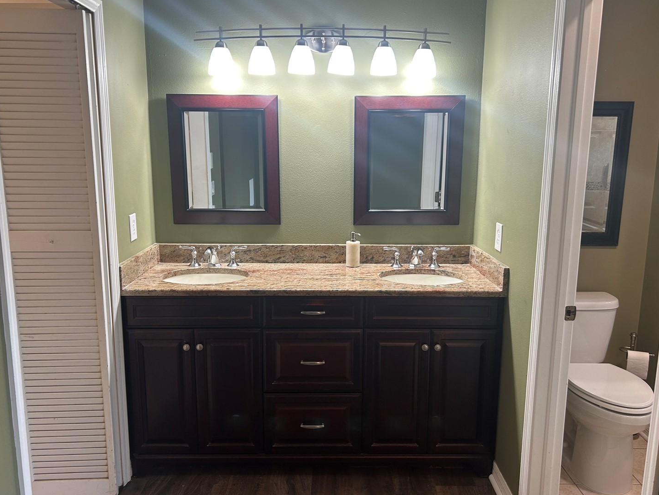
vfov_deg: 48.2
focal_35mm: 29
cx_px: 336
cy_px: 252
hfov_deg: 61.6
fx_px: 552
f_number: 1.5
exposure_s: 1/60
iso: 64
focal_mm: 5.7
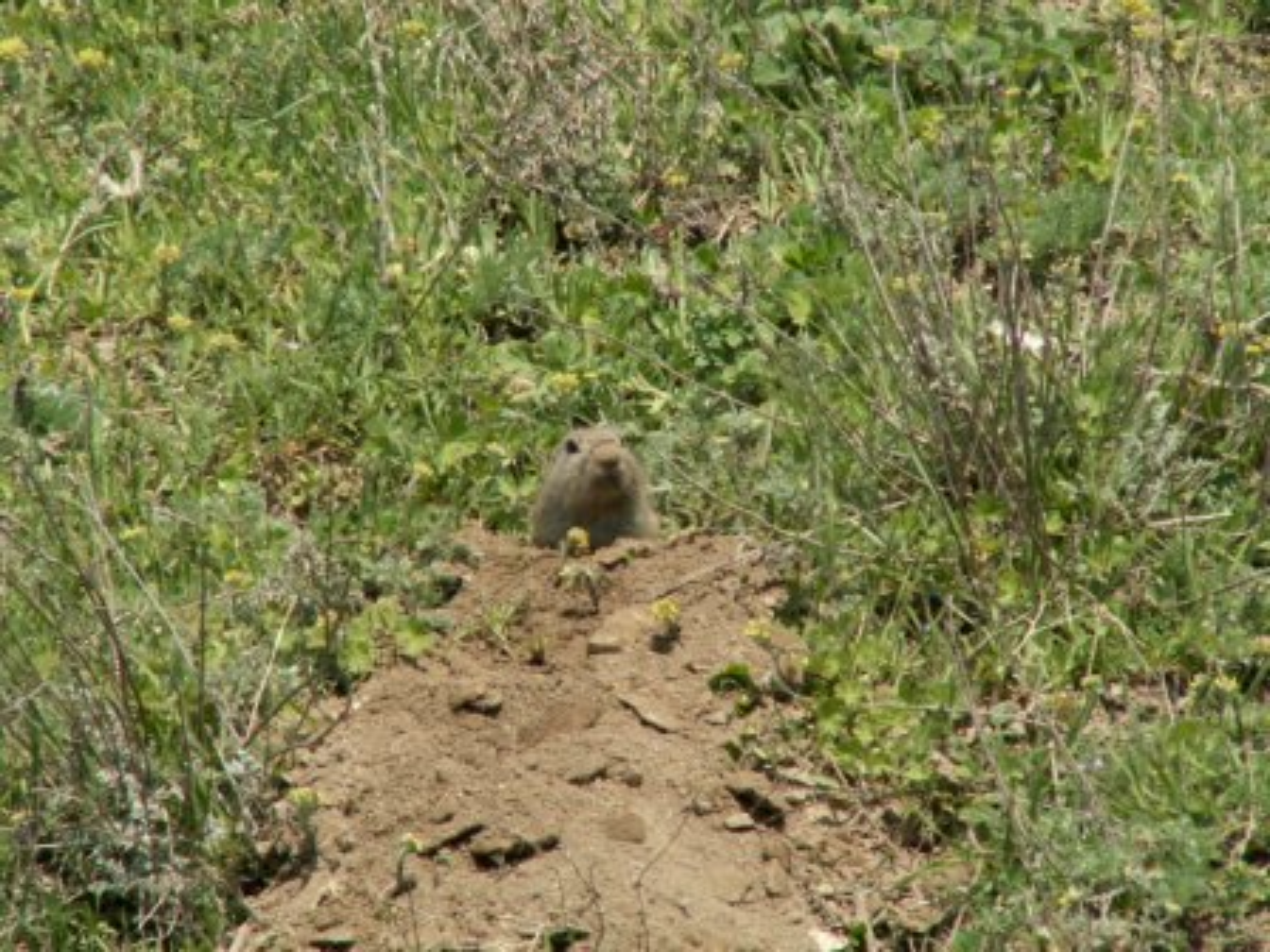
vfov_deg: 3.5
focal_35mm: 420
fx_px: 15409
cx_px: 635
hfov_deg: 4.7
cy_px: 476
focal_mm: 69.45
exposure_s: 1/250
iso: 50
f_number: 6.3
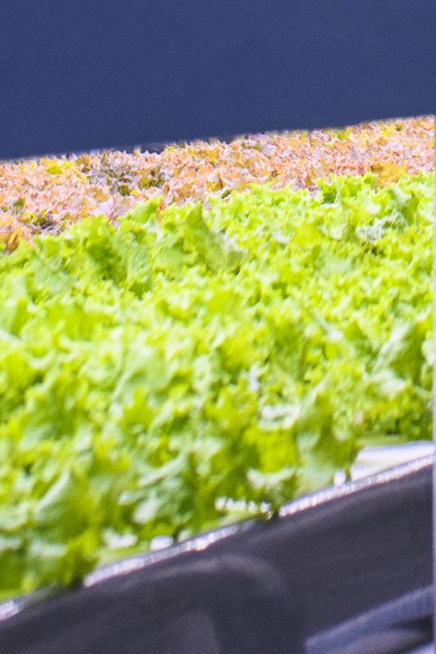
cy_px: -680
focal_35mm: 298
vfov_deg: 6.7
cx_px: 676
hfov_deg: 4.6
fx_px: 5411
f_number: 3.5
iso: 200
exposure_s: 1/400
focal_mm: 35
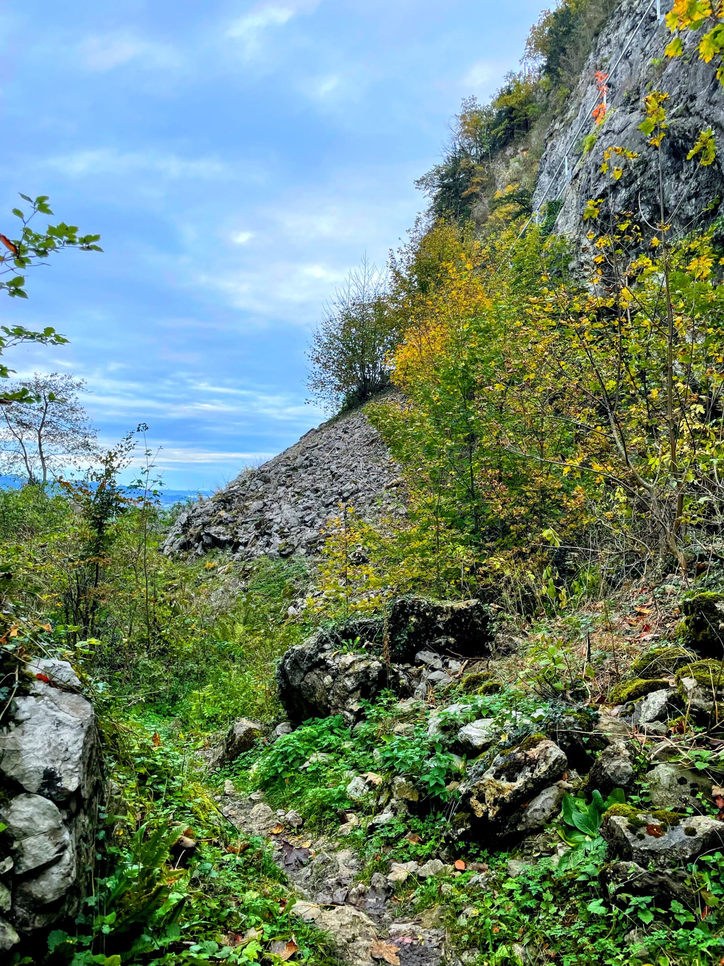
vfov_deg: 67.3
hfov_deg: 53.1
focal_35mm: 26
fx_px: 725
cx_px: 362
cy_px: 483
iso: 32
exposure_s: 1/410
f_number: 1.6
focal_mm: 4.2
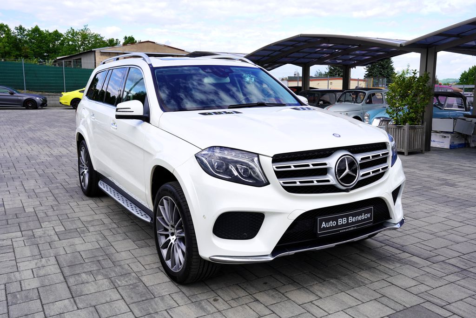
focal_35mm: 34
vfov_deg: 38.9
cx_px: 238
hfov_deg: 55.8
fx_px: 450
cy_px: 159
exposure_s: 1/125
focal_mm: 34
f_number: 9
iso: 100
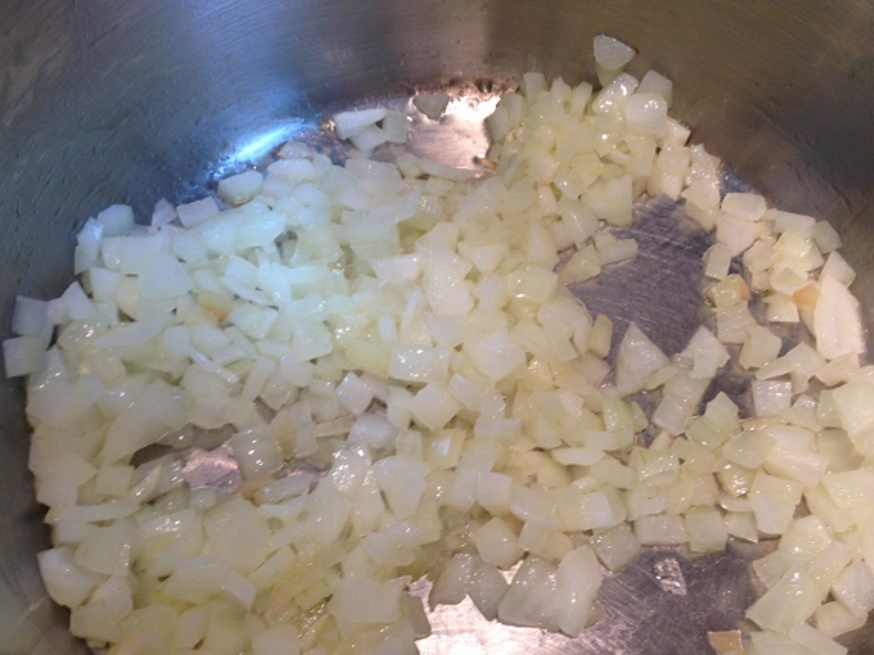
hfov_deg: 50.1
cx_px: 453
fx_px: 934
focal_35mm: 37
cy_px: 363
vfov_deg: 38.6
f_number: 2.4
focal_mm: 4.12
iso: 50
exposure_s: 1/40
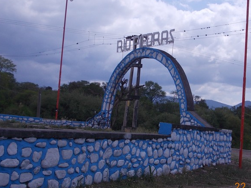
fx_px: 486
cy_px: 92
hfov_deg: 28.9
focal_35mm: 67
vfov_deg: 21.9
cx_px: 146
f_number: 7.2
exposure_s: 1/400
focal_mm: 7.2
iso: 80
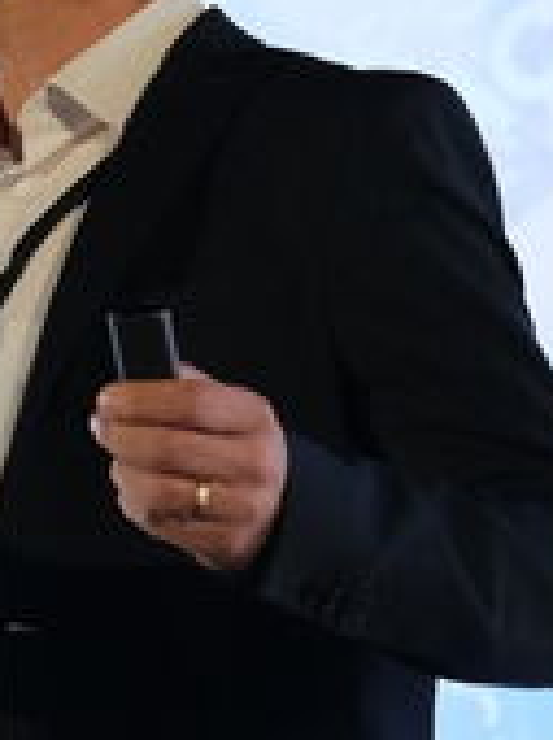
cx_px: -361
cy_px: 35
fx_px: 4100
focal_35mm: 192
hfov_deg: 7.5
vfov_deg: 10.2
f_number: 2.8
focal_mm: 35
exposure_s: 1/2000
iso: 1600
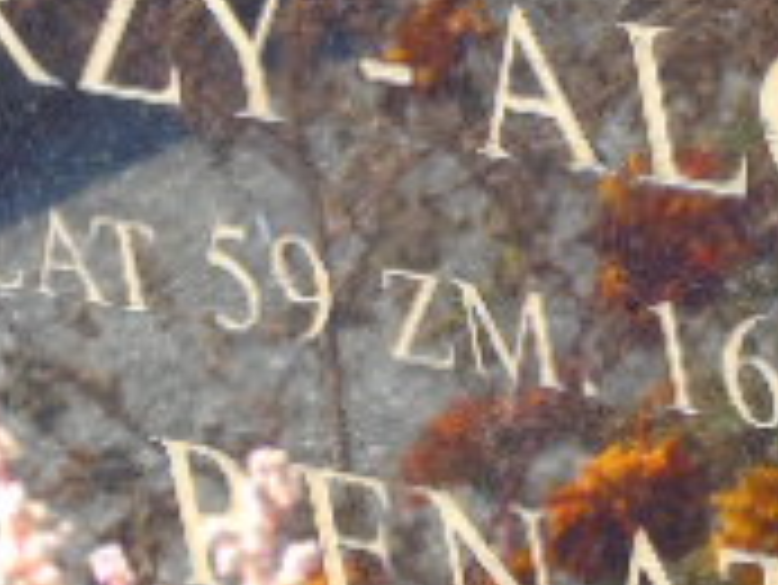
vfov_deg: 3.7
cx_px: 630
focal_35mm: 400
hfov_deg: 4.9
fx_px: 8996
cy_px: 153
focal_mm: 19
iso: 80
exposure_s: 1/30
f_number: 4.4
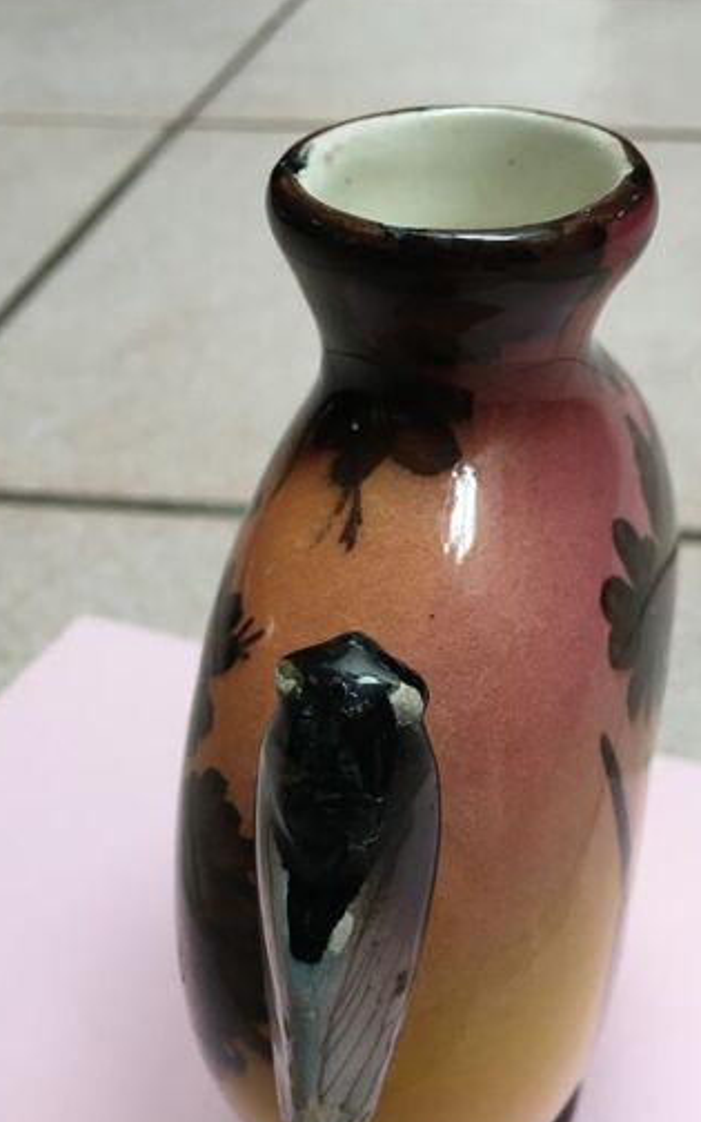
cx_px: 398
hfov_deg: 32.7
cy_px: 650
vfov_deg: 50.2
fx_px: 1192
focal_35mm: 39
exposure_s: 1/33
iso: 100
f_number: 2.2
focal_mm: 4.15
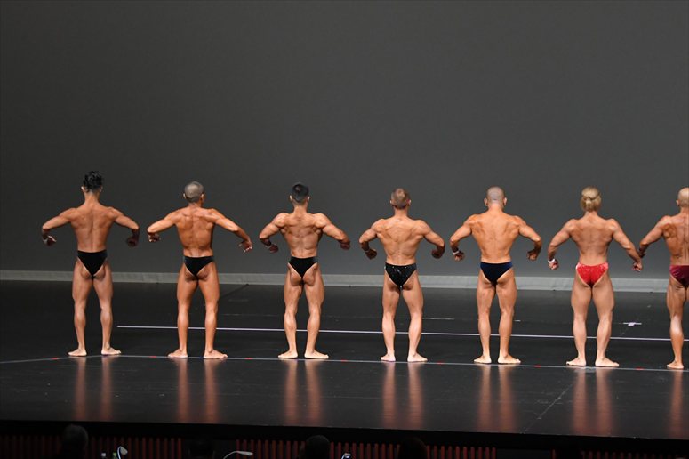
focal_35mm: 168
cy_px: 230
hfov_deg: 12.2
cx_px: 344
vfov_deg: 8.2
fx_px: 3214
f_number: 5.6
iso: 4000
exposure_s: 1/400
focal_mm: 112
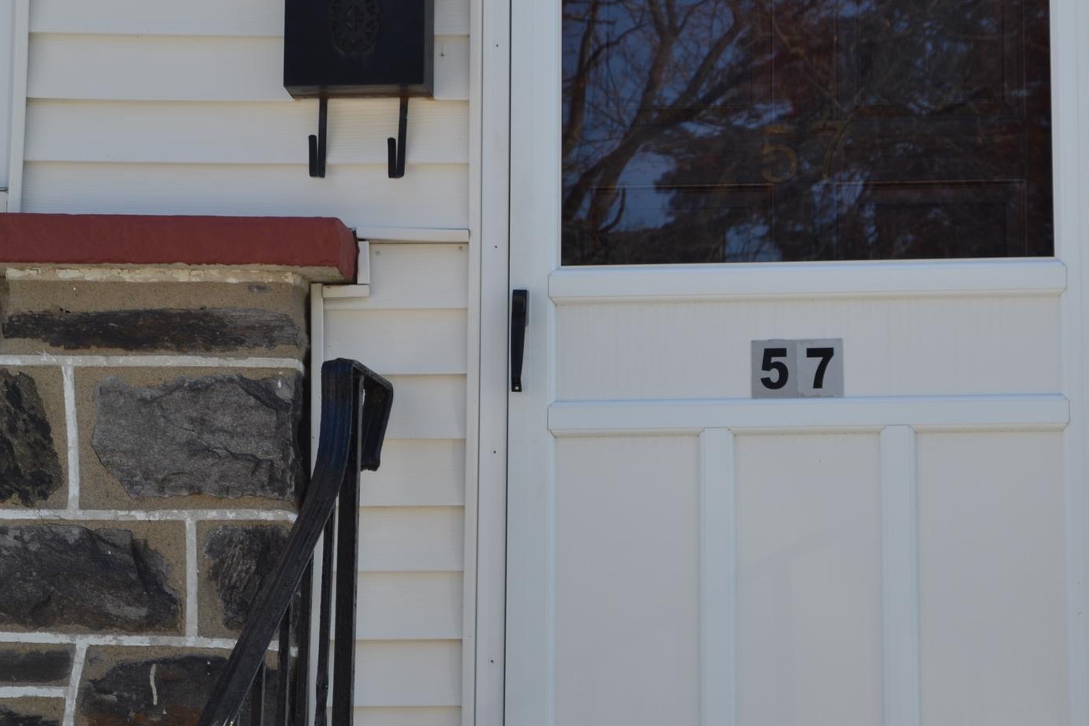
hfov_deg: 23.8
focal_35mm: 85
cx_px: 758
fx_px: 2571
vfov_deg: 16.0
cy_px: 472
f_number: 7.1
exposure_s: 1/200
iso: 100
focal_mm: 38
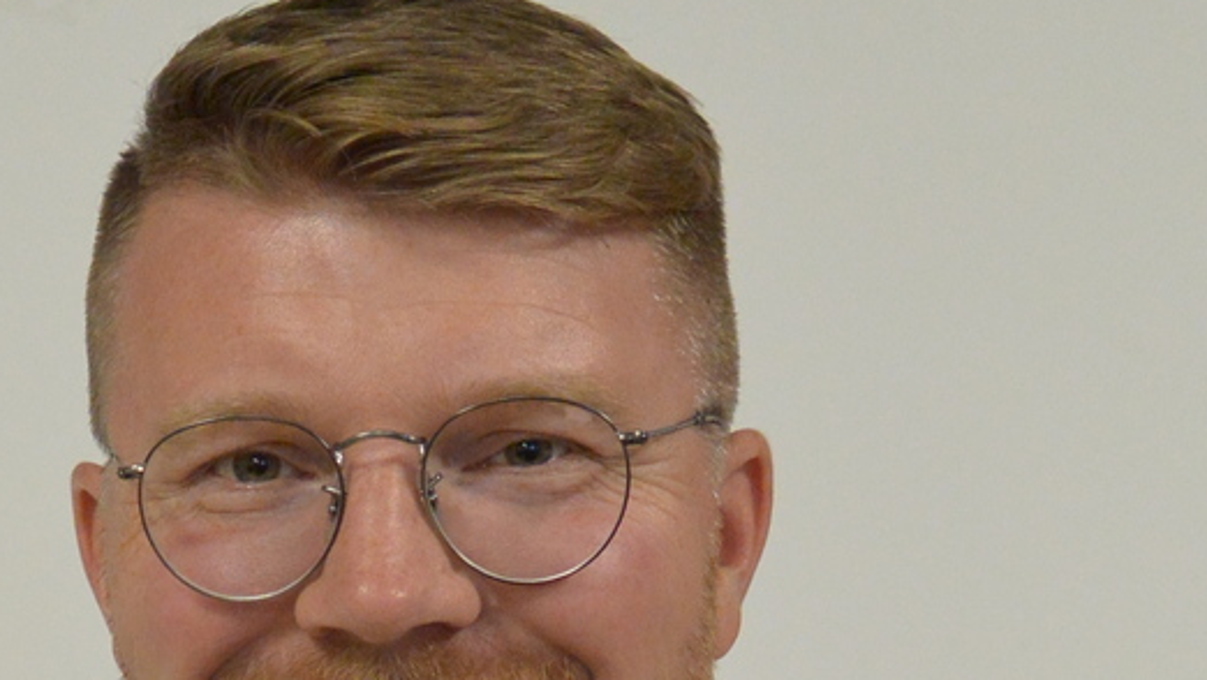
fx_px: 3009
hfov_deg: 22.6
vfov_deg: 12.8
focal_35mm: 94
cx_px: 372
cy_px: 609
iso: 500
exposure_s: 1/125
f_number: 1.8
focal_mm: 18.5
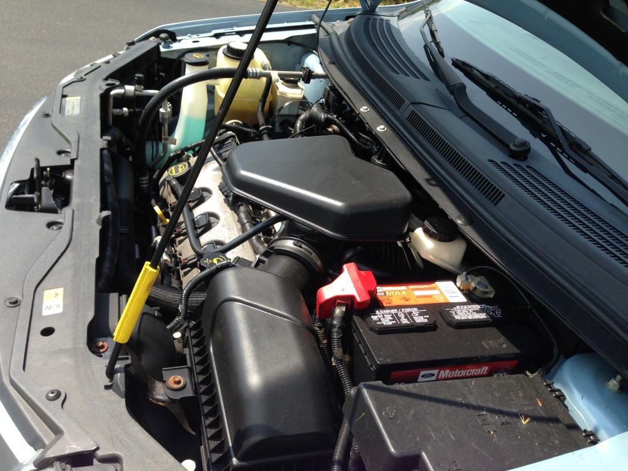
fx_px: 599
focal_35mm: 33
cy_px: 236
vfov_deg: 42.9
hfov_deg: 55.4
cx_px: 314
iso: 50
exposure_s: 1/559
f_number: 2.4
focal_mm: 4.12
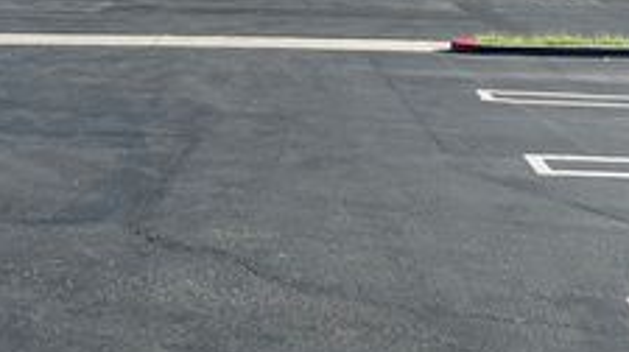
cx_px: 285
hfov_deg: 33.3
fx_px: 1050
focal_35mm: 63
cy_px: -68
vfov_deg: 18.1
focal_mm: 5.1
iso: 50
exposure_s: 1/1580
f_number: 1.6
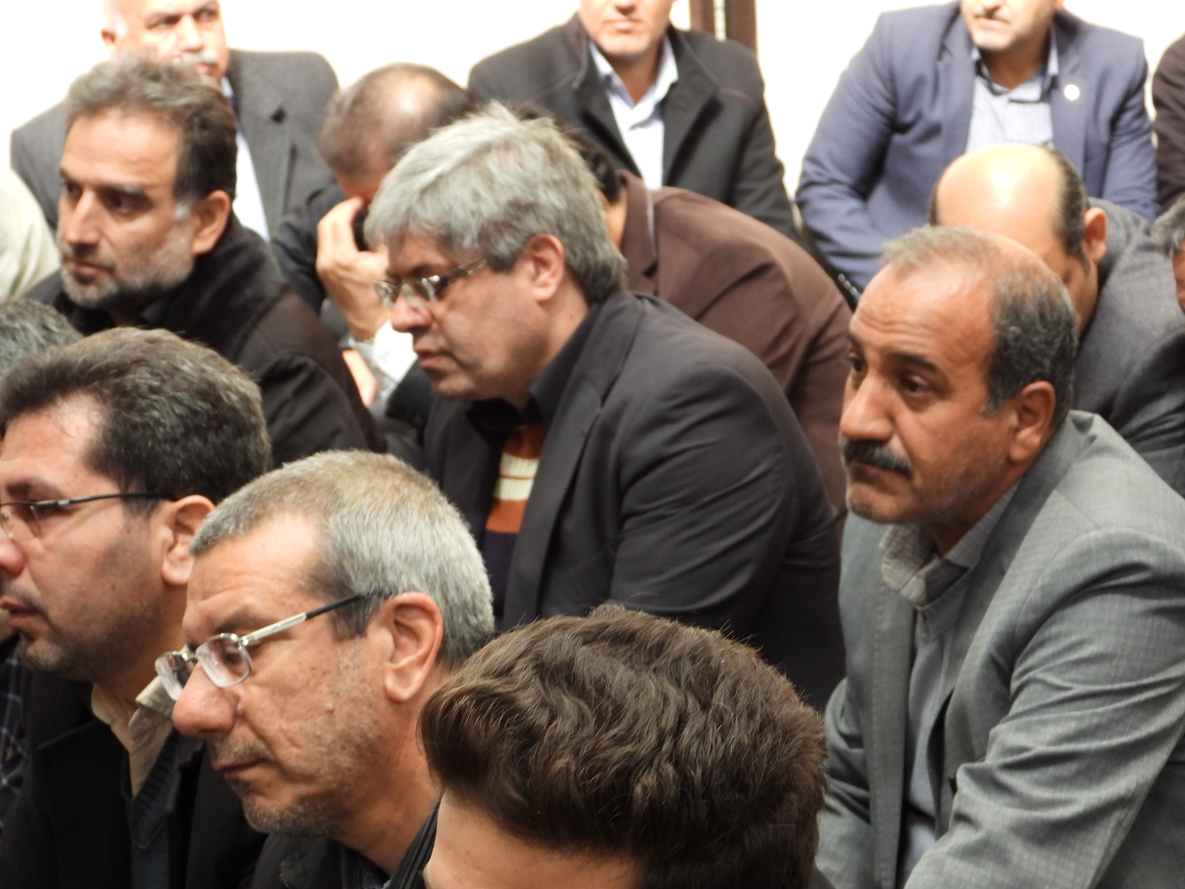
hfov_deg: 14.6
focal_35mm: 135
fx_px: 4621
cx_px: 592
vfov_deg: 11.0
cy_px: 444
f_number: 4
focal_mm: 24.3
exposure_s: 1/15
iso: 400
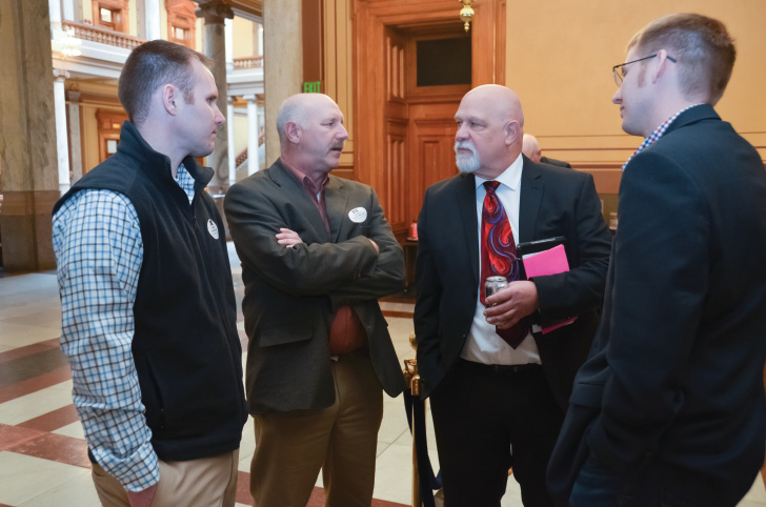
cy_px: 252
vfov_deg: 38.7
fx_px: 722
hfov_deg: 55.9
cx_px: 376
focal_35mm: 34
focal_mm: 22
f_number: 4
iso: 800
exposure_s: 1/60
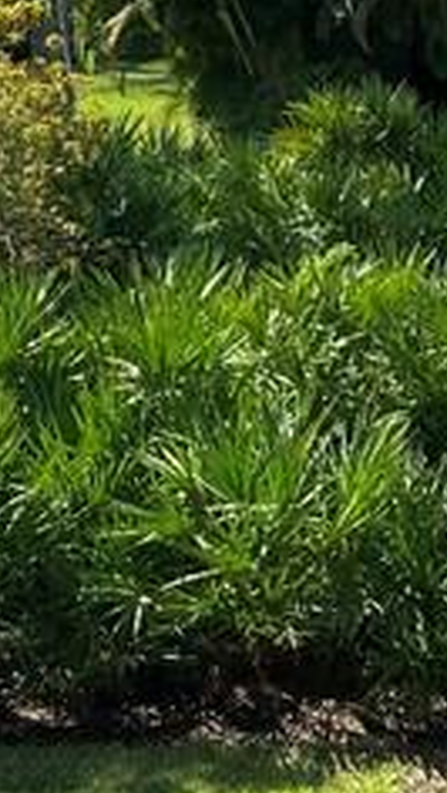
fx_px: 2588
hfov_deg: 9.9
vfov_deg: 17.2
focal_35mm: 123
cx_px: 309
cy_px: 74
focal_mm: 4.25
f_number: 1.8
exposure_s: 1/822
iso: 32
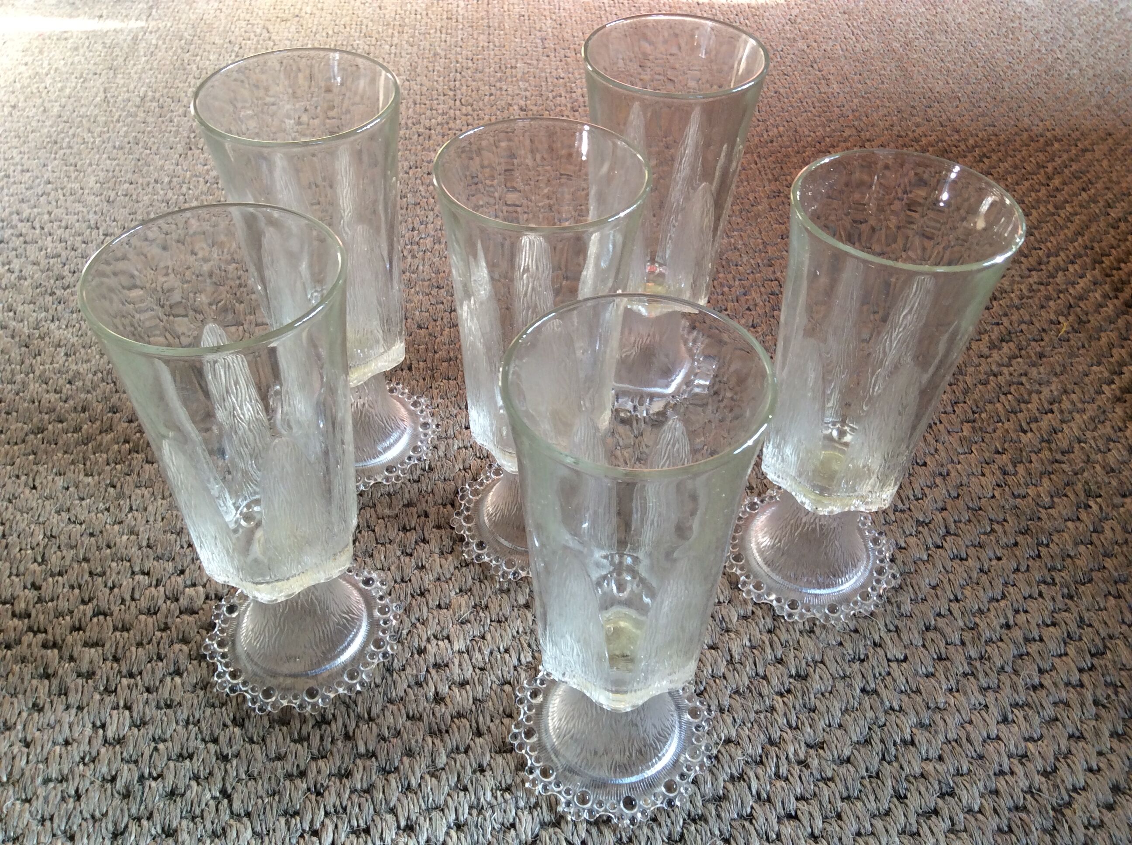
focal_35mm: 32
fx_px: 1045
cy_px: 422
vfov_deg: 44.1
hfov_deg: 56.9
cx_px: 566
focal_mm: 3.3
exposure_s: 1/25
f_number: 2.4
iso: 32
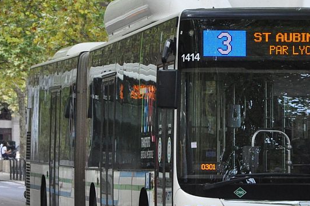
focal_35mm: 296
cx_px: 254
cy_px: 93
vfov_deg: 4.6
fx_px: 2549
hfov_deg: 6.9
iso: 1400
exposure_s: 1/500
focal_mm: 75
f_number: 5.3
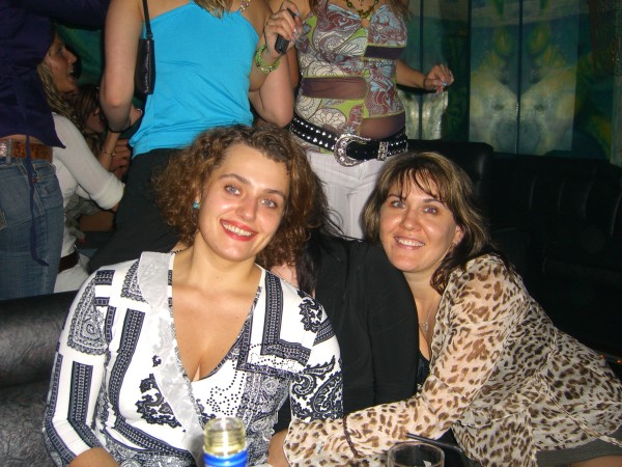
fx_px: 683
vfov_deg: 37.7
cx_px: 311
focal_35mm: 38
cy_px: 234
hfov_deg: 49.0
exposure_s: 1/60
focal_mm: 7.9
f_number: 2.8
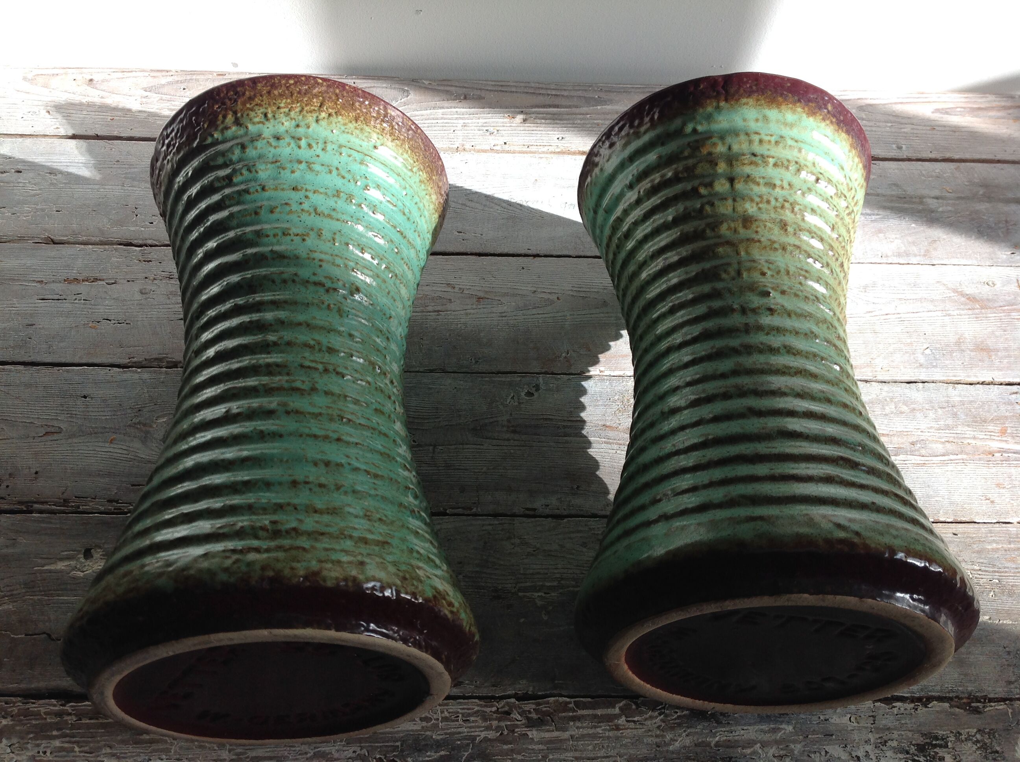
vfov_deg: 40.6
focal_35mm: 35
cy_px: 381
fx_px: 1030
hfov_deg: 52.7
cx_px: 510
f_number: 2.4
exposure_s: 1/164
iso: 50
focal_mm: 4.28
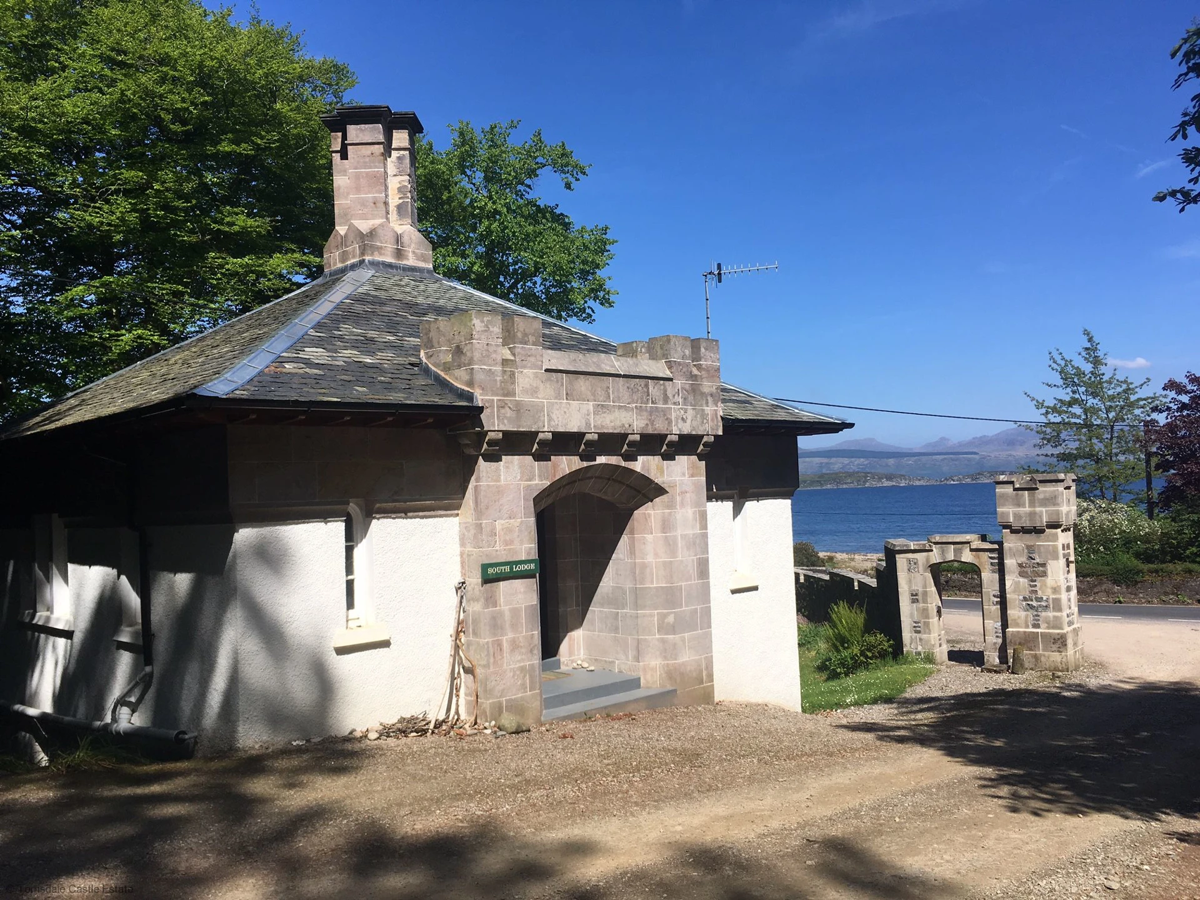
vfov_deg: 48.2
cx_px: 600
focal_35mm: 29
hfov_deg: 61.7
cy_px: 450
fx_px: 1005
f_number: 2.2
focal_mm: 4.15
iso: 25
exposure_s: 1/2024
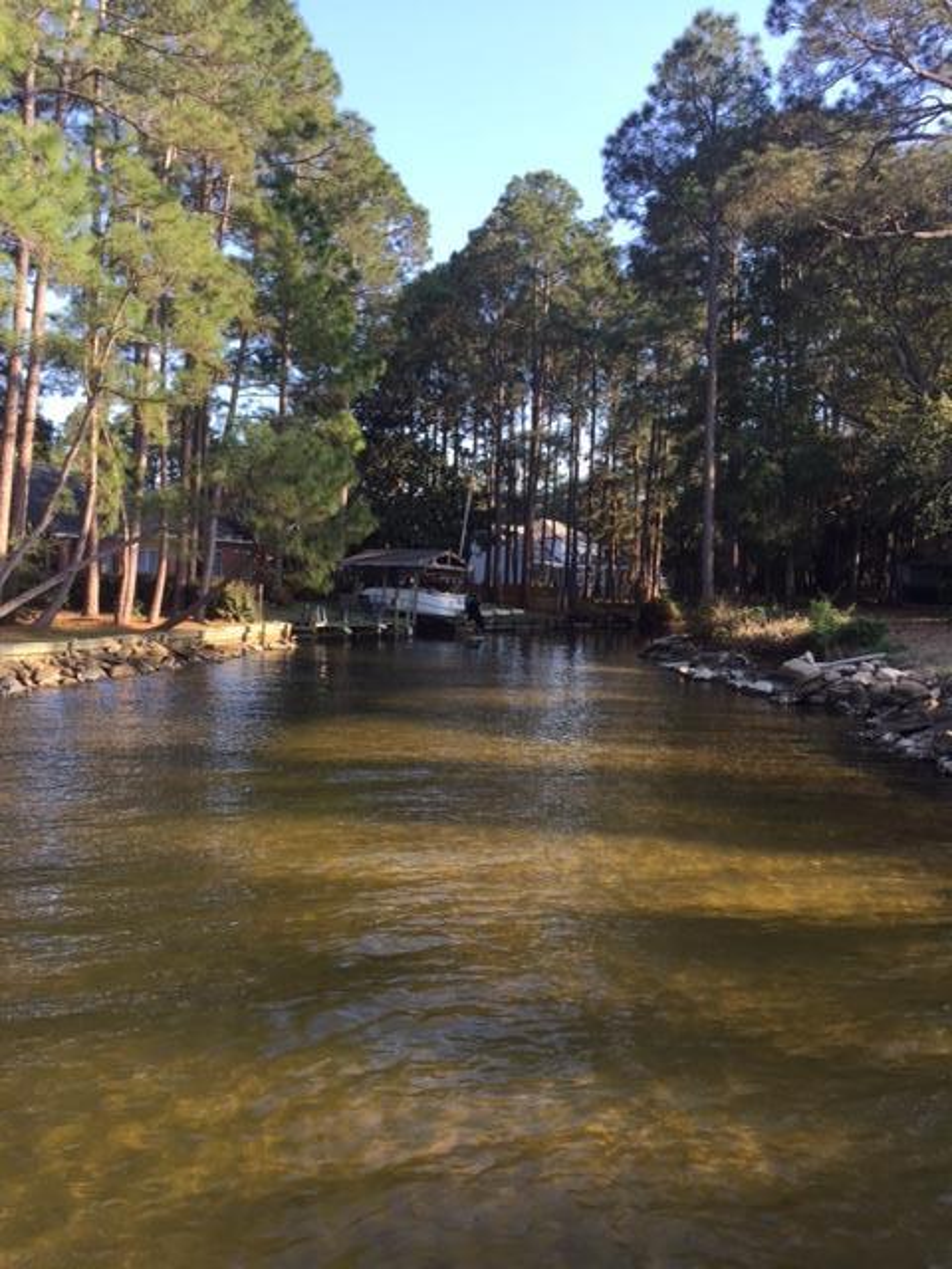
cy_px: 634
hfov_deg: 48.2
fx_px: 1063
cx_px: 476
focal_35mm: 29
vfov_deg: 61.7
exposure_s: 1/366
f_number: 2.2
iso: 32
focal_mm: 4.15
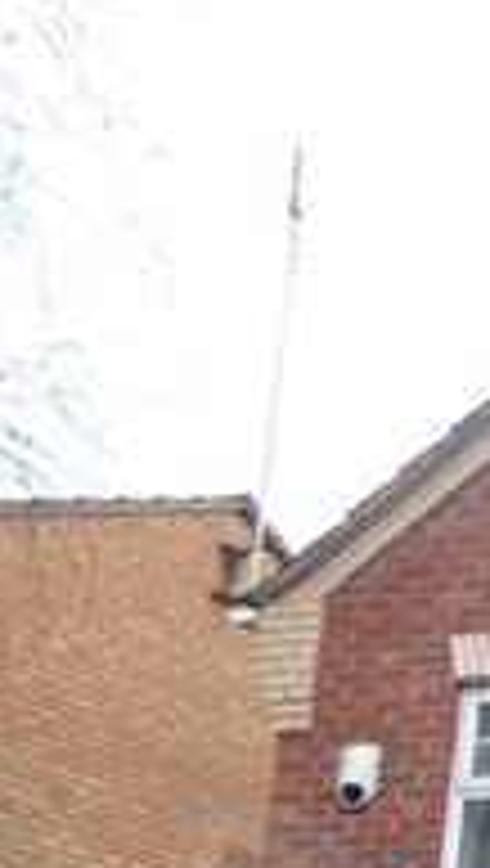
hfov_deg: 11.8
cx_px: 1245
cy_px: 807
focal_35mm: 79
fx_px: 1819
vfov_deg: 25.8
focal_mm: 3.6
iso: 80
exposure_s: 1/160
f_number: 2.8
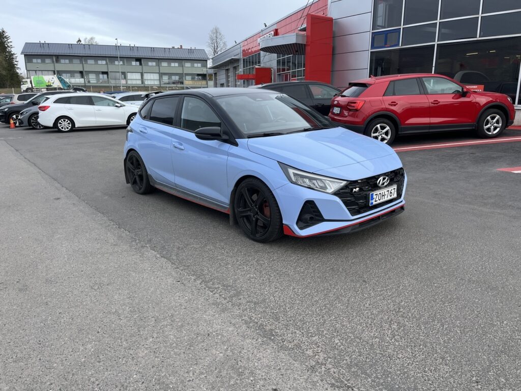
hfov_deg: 67.3
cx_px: 260
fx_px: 391
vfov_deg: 53.1
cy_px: 196
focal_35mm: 26
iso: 50
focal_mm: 5.1
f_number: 1.6
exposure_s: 1/804
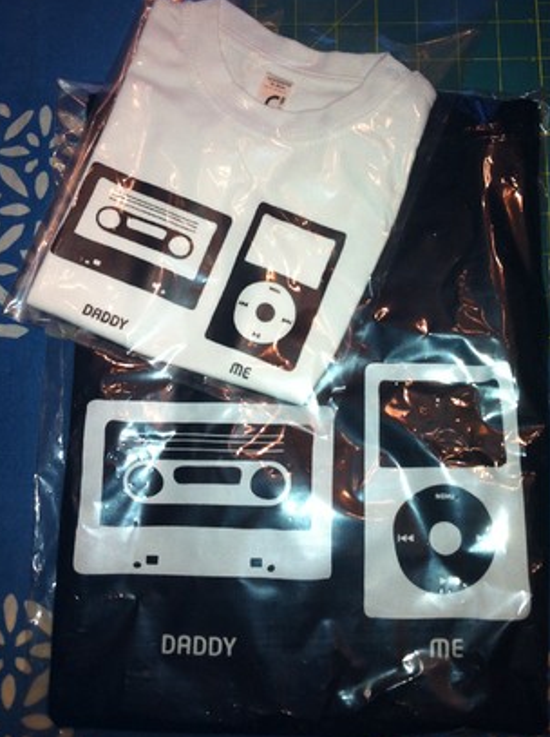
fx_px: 913
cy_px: 317
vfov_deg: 43.8
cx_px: 326
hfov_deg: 33.4
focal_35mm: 43
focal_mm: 3.85
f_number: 2.8
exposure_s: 1/27
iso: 80
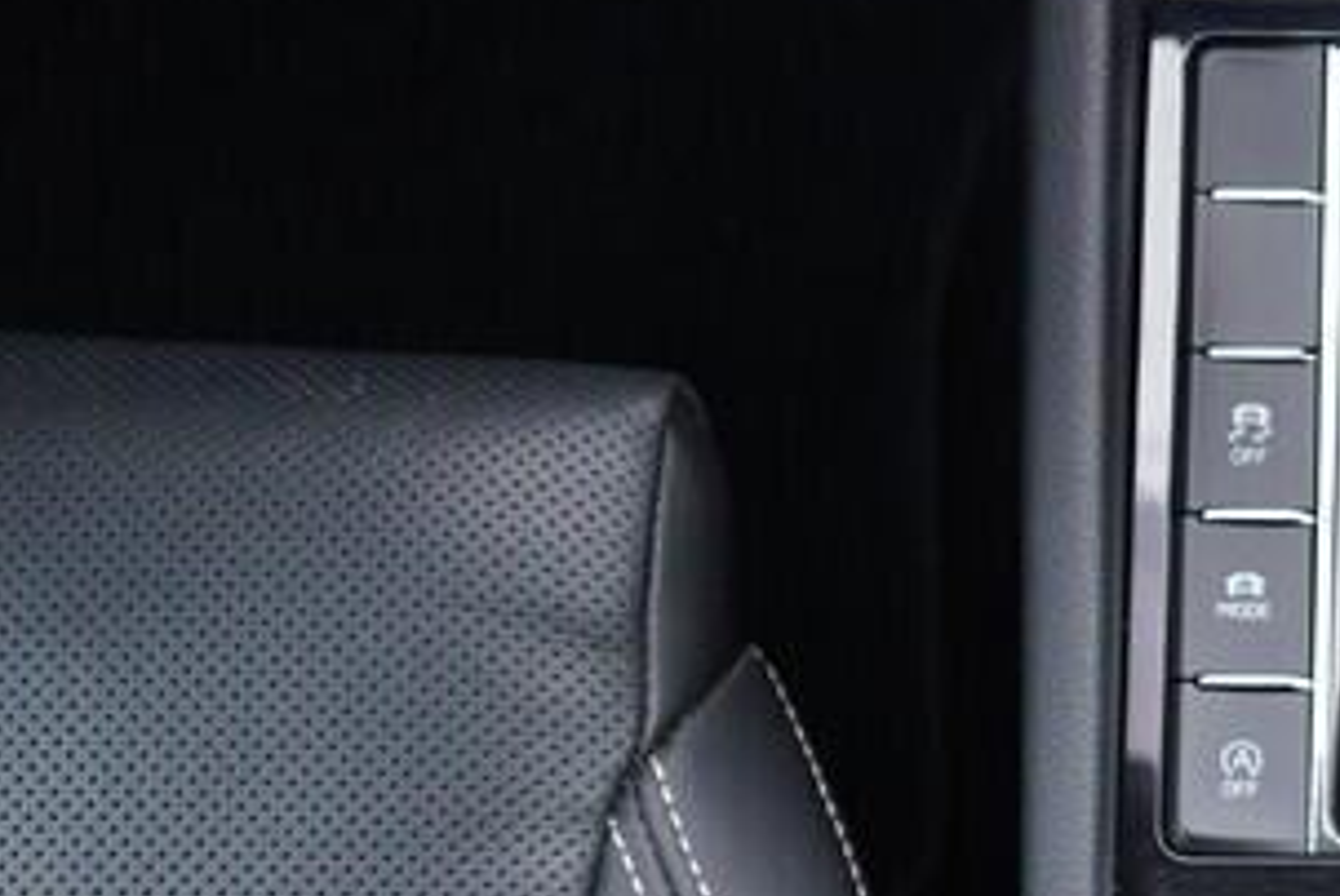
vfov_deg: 11.2
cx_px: 1726
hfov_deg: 15.9
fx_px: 4545
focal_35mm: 122
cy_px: 880
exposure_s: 1/40
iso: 400
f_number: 2.8
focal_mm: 24
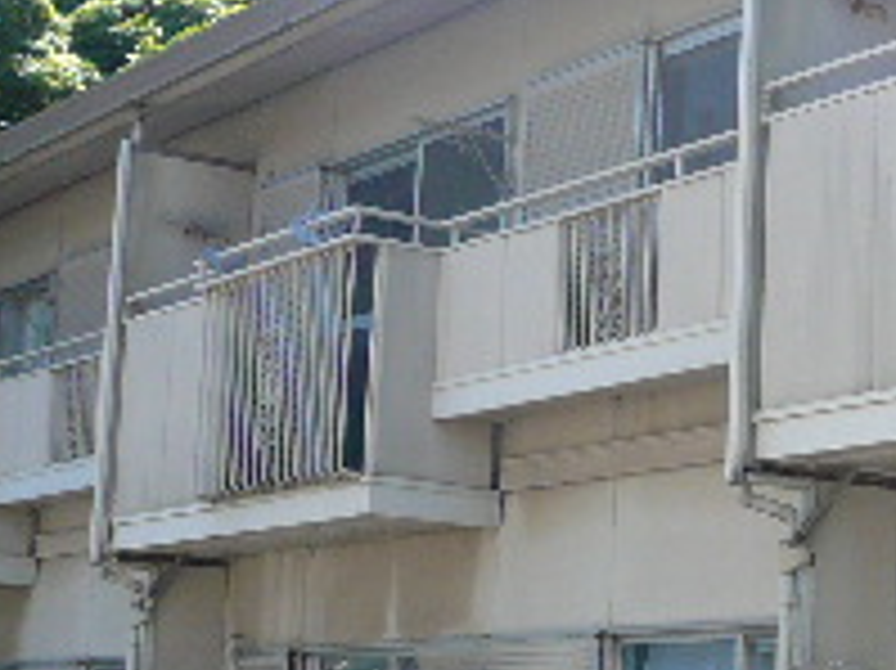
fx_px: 2328
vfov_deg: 16.4
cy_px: 418
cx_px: 995
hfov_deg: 20.7
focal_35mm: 90
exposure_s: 1/640
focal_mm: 4.6
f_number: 2.8
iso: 100
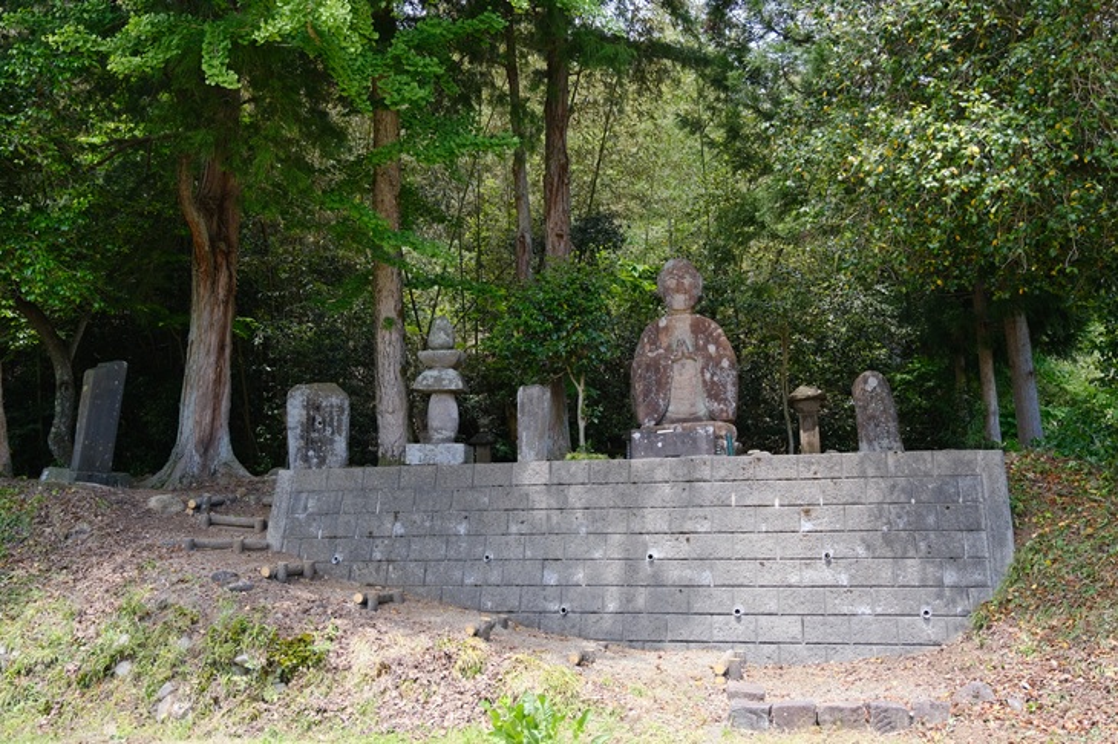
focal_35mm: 32
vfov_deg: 41.1
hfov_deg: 58.7
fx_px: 993
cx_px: 559
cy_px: 372
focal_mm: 21.2
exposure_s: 1/400
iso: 400
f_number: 4
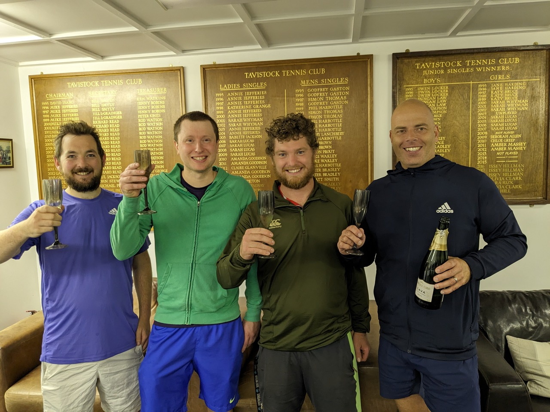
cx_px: 275
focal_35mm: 27
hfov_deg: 65.3
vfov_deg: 51.4
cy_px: 206
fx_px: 429
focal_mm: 4.38
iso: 192
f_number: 1.73
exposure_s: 1/33.3
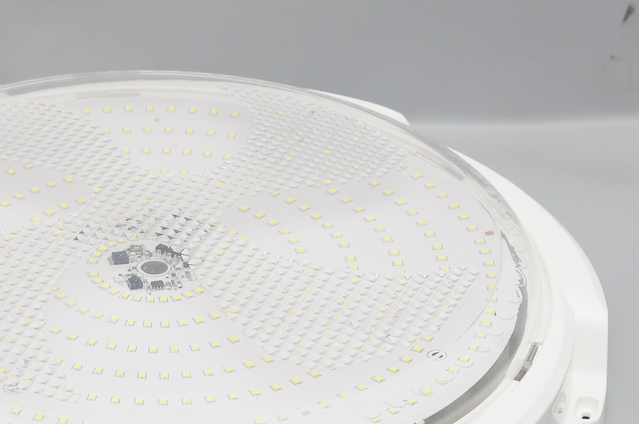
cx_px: 148
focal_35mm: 151
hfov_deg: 13.6
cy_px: 304
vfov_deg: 9.1
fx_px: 2677
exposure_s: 1/100
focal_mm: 50
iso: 1000
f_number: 8
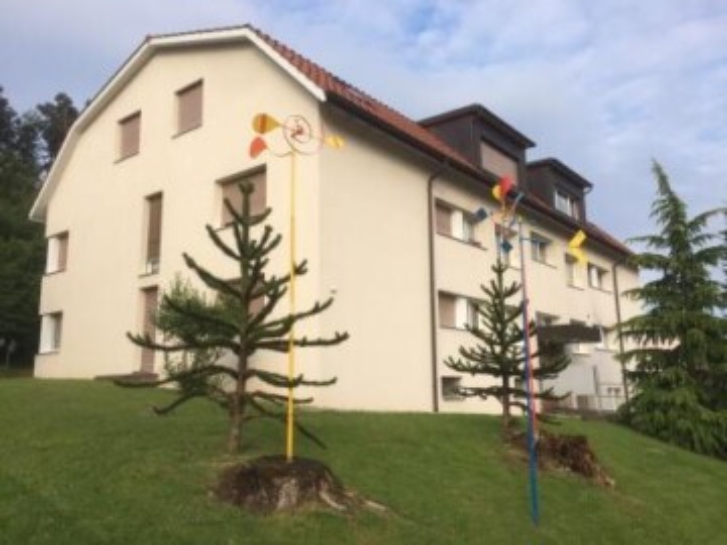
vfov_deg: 48.2
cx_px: 364
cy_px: 272
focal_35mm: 29
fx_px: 609
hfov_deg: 61.7
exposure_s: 1/1642
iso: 32
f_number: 2.2
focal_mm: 4.15
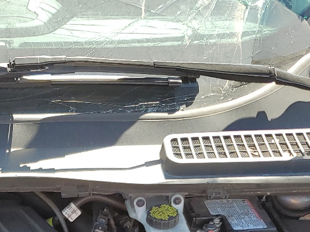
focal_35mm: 79
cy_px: 304
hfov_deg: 23.9
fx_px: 707
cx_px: 15
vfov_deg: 17.5
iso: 50
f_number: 1.5
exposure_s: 1/667
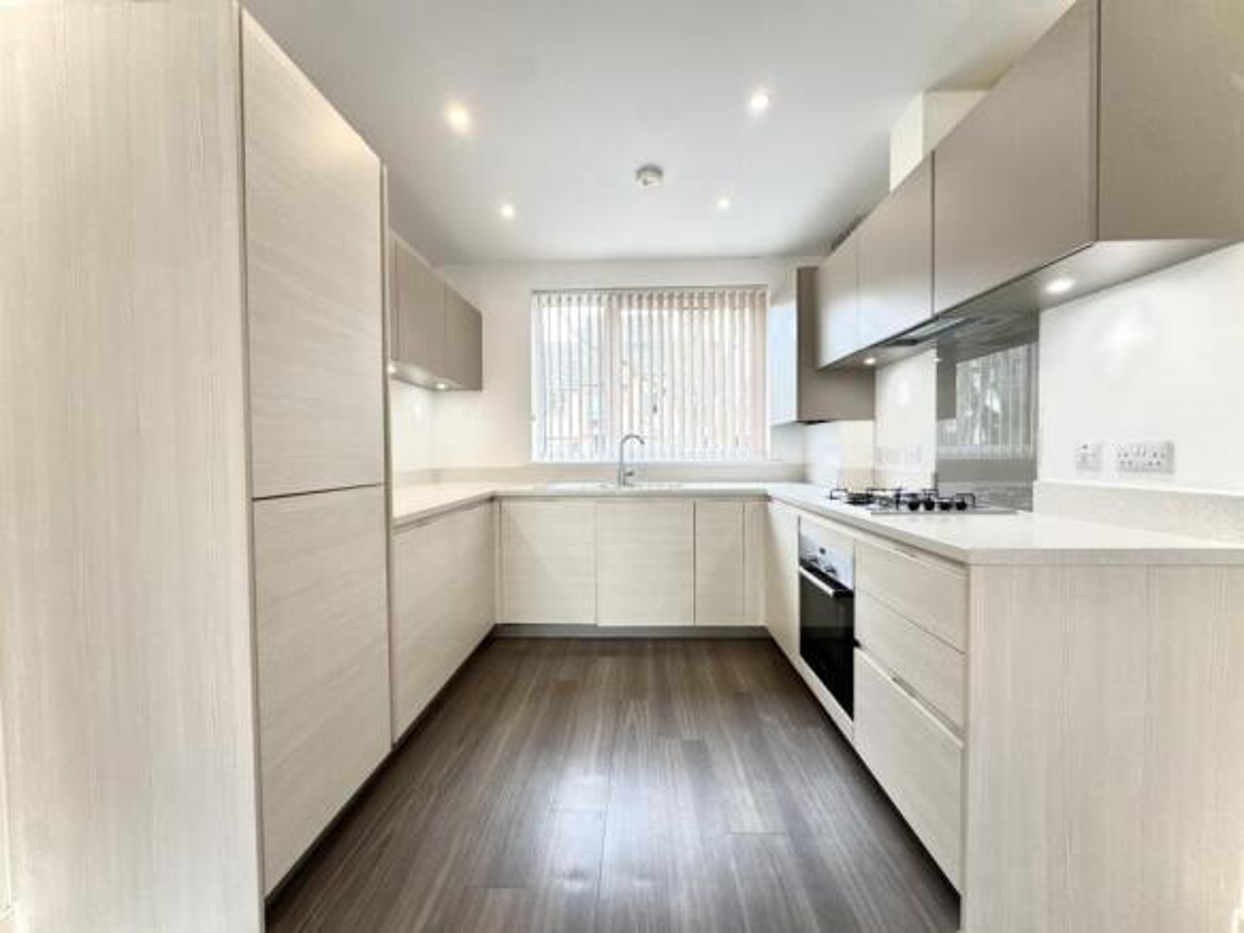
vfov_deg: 85.7
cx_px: 622
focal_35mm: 14
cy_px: 466
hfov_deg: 102.1
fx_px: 503
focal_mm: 2.22
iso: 125
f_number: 2.2
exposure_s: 1/74
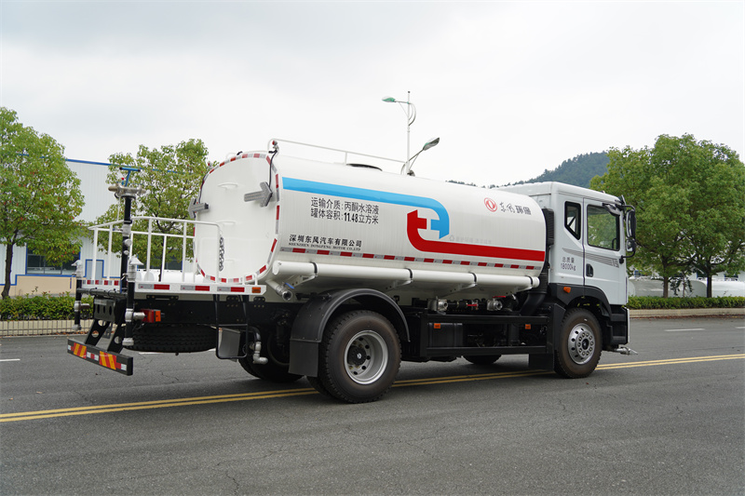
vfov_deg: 40.0
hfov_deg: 57.2
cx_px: 372
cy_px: 248
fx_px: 683
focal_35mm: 33
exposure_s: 1/400
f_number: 3.5
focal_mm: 33
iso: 100
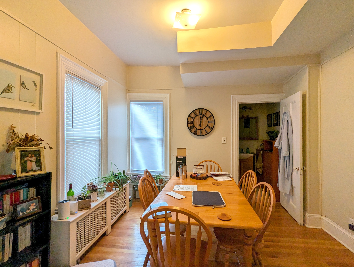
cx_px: 177
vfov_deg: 78.2
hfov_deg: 94.4
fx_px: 164
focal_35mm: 16
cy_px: 134
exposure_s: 1/123
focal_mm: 2.35
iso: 96
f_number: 2.2
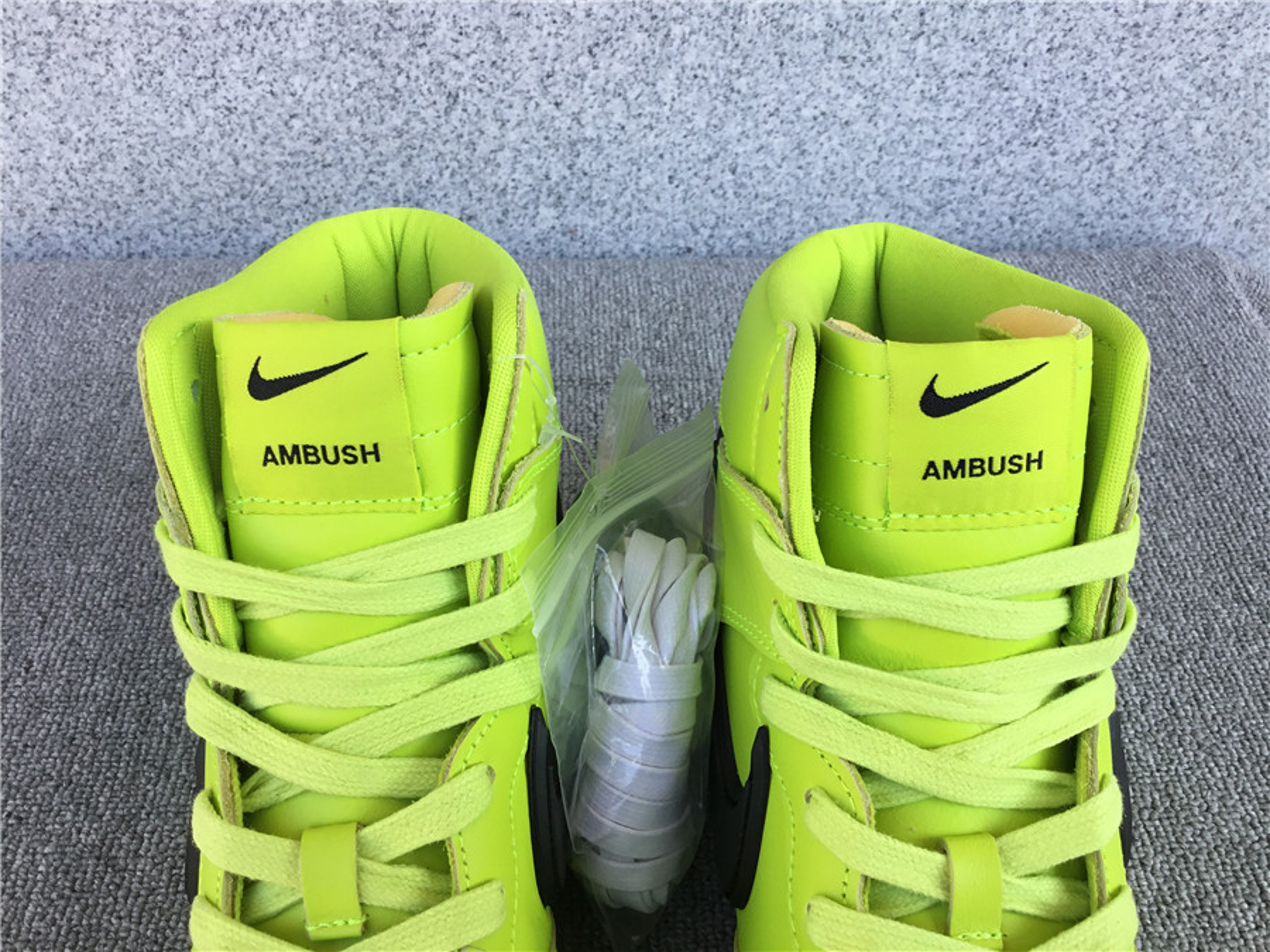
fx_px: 1137
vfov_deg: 45.4
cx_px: 635
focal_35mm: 31
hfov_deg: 58.4
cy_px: 476
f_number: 2.4
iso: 25
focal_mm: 3.3
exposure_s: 1/193
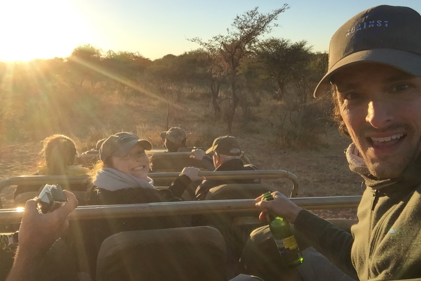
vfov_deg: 39.9
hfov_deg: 57.2
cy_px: 130
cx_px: 207
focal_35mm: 33
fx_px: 386
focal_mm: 2.65
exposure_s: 1/477
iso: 32
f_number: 2.2
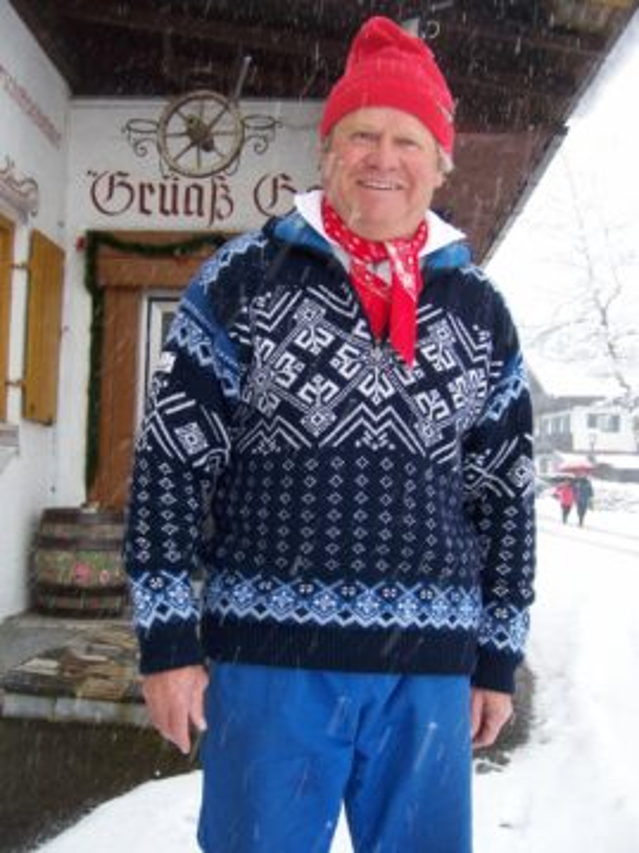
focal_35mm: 36
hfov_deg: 39.6
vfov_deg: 51.4
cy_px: 426
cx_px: 320
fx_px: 887
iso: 80
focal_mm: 6.2
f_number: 2.8
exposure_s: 1/60
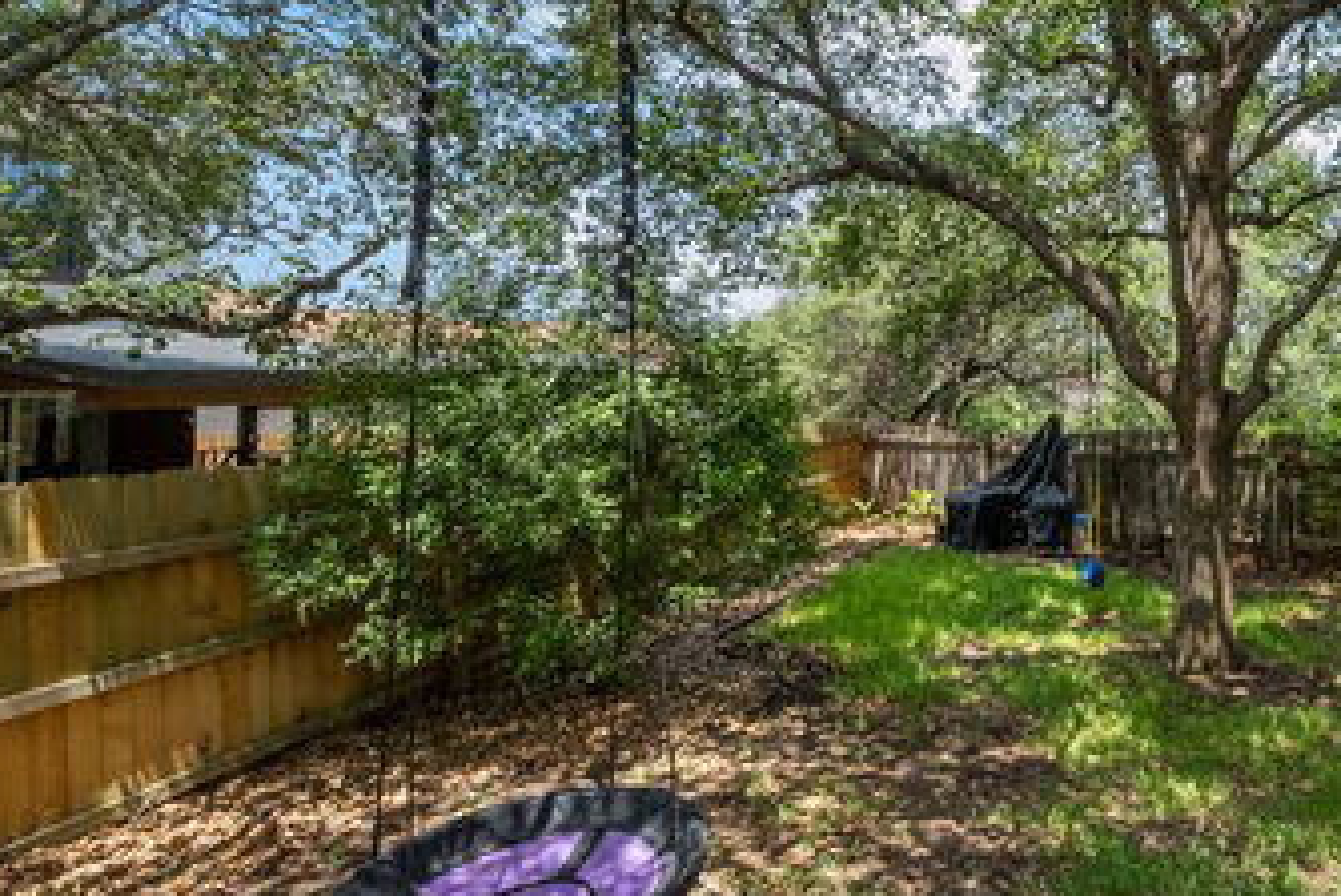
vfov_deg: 54.9
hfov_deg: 69.9
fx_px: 857
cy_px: 376
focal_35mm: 23
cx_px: 1040
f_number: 16
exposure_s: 1/60
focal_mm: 8
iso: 800
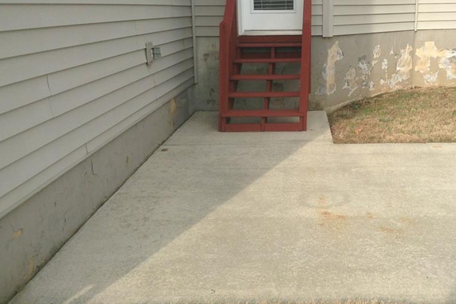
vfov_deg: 29.8
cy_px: 127
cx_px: 293
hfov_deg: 43.2
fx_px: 570
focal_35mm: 45
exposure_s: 1/557
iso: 32
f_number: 2.4
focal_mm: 3.3
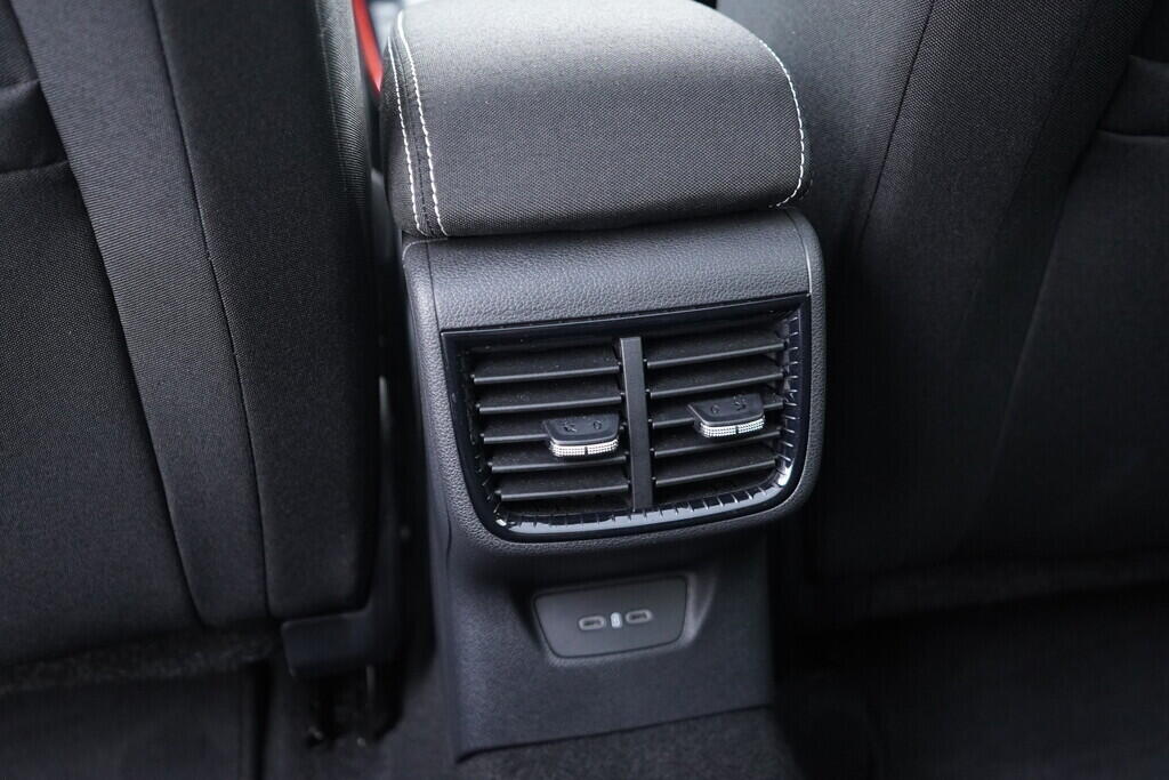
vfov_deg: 36.9
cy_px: 390
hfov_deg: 53.1
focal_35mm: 36
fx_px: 1169
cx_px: 584
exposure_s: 1/40
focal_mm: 24
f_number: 2.8
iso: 1600
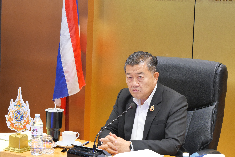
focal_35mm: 104
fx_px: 679
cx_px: 122
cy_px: 83
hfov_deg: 19.6
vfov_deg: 13.2
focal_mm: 47
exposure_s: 1/13
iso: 1000
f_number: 5.6
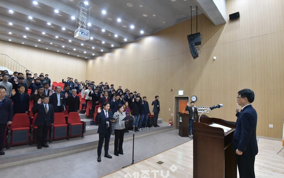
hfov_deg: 94.3
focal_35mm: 17
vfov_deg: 68.0
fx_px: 132
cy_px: 91
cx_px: 146
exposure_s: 1/80
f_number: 8
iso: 12800
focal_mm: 16
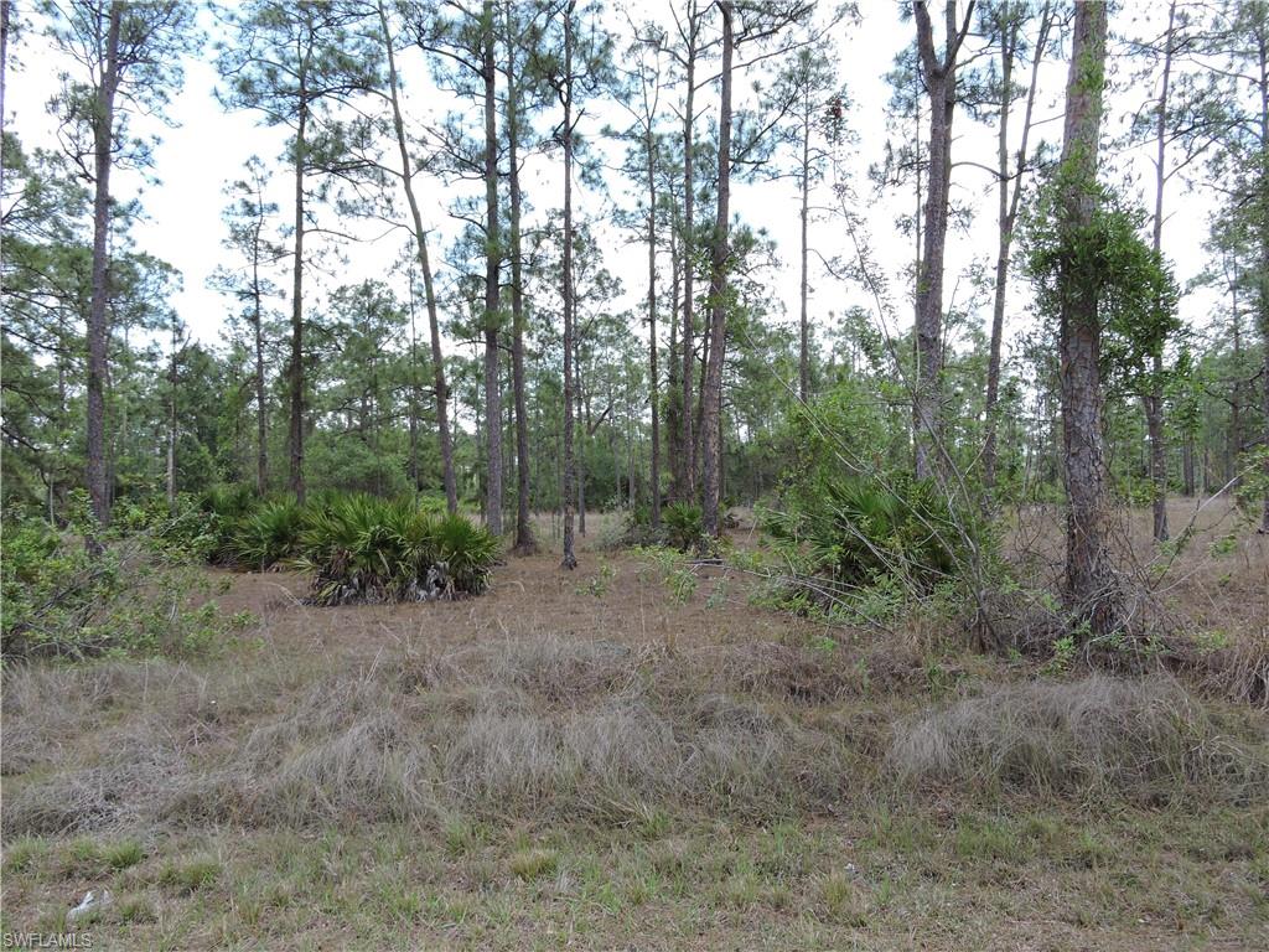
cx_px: 634
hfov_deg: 71.6
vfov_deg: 56.8
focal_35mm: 24
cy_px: 476
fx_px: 880
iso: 100
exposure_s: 1/250
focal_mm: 4.3
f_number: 3.3
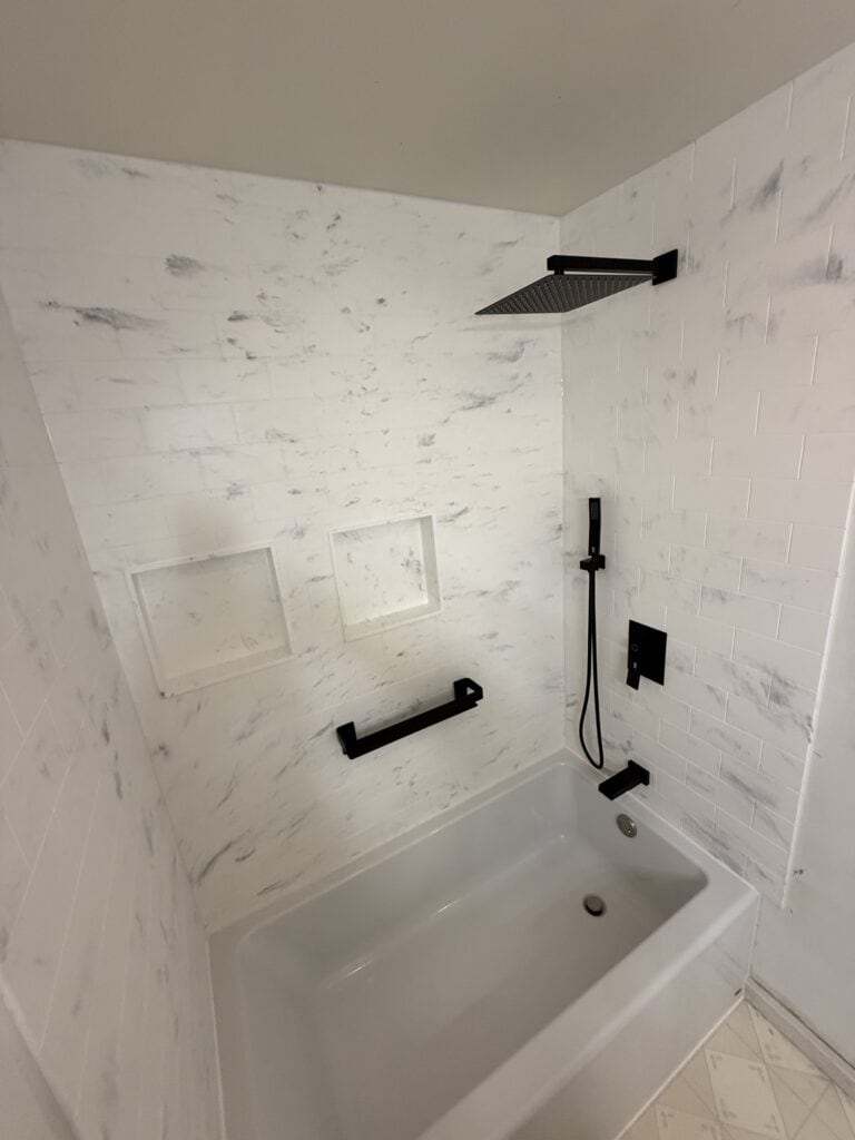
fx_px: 461
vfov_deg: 102.1
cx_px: 428
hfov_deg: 85.7
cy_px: 570
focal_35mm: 14
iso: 200
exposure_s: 1/120
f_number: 2.2
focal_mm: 2.22
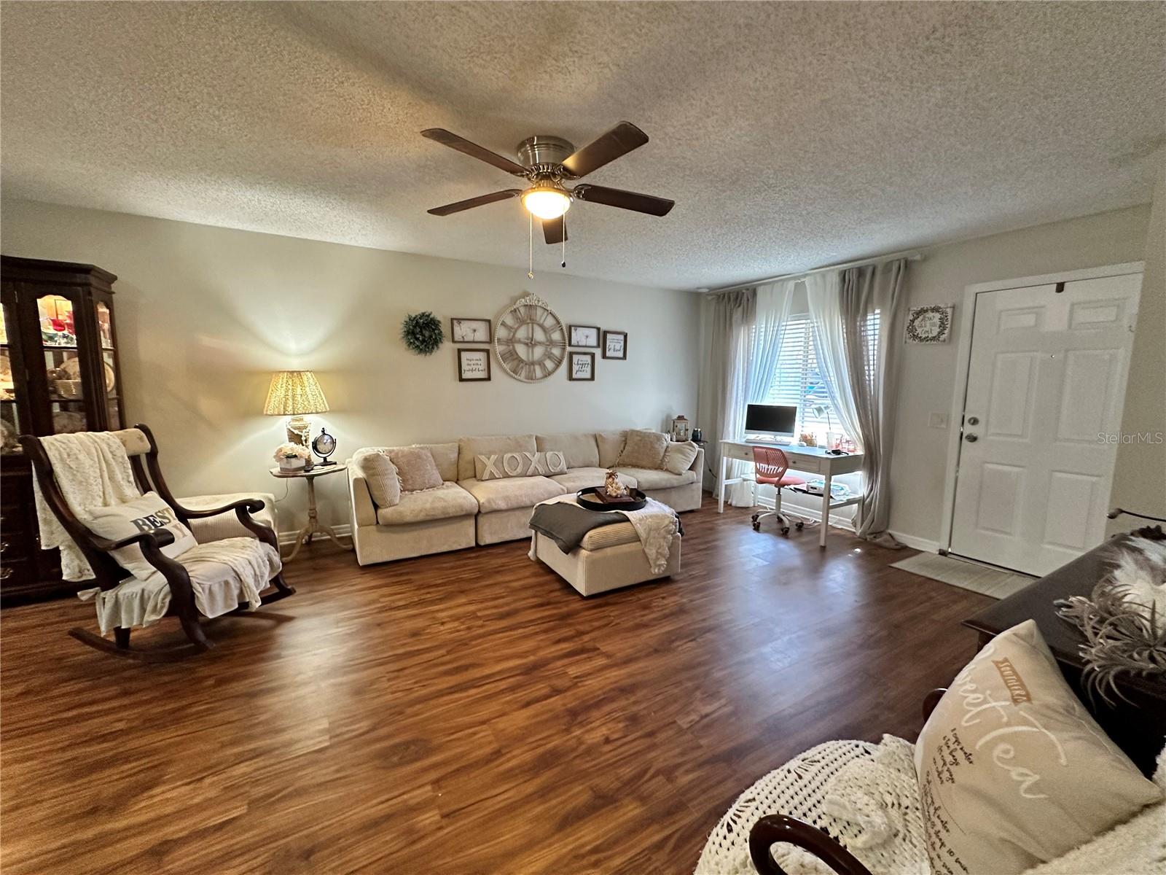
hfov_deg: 102.1
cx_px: 583
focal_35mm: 14
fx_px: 472
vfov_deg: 85.7
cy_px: 438
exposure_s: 1/60
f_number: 2.2
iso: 400
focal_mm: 2.22
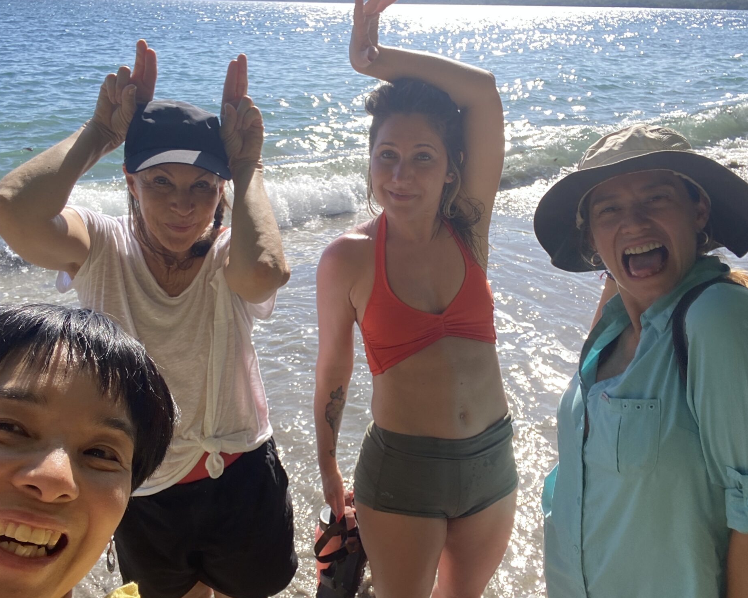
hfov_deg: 57.2
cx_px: 363
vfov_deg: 47.1
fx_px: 686
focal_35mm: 31
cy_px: 318
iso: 25
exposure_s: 1/413
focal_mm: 2.71
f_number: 2.2
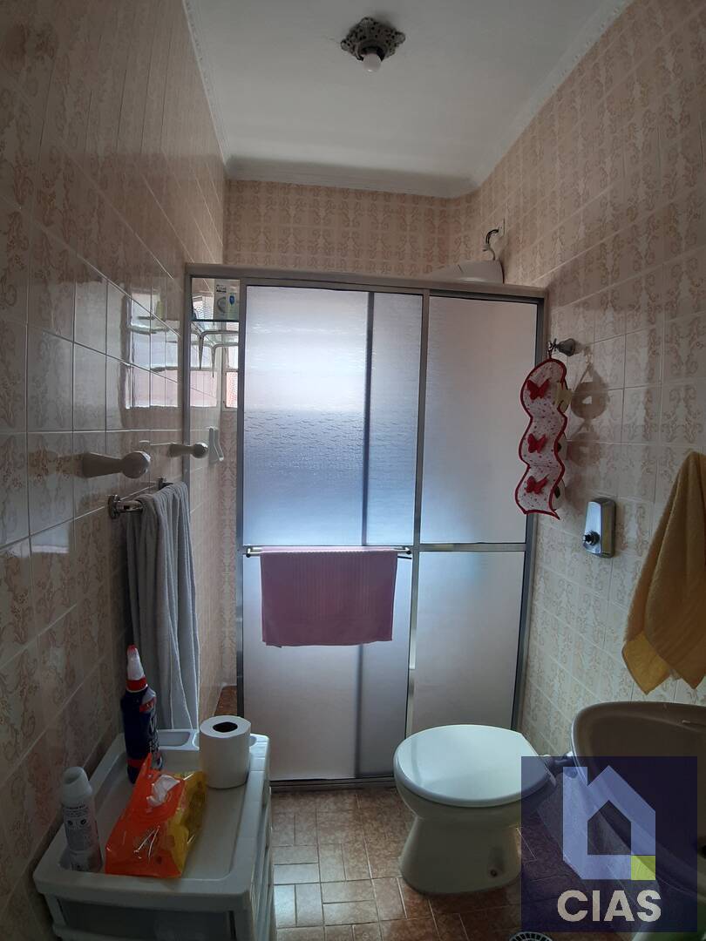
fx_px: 489
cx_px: 353
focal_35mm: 18
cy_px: 470
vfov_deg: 87.8
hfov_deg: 71.6
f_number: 2.4
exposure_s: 1/100
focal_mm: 1.87
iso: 50
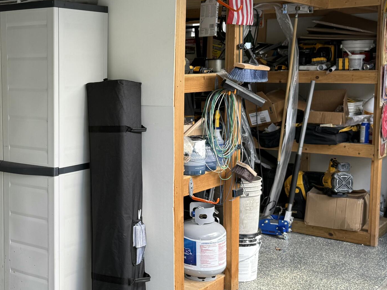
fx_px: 581
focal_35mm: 52
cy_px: 136
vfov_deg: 28.0
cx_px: 55
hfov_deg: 35.1
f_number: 1.78
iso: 64
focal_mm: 6.76
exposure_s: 1/202
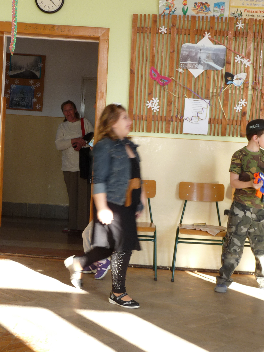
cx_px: 132
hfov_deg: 24.0
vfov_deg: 31.7
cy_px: 176
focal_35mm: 61
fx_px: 620
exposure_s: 1/50
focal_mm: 7.6
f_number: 3
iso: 100
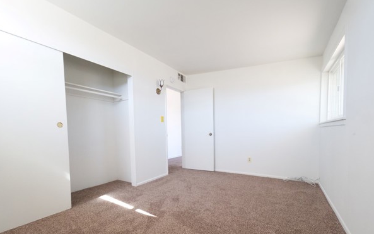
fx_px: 163
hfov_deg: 97.8
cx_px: 185
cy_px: 145
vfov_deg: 70.2
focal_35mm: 16
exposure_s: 1/25
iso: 1600
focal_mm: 7
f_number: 10
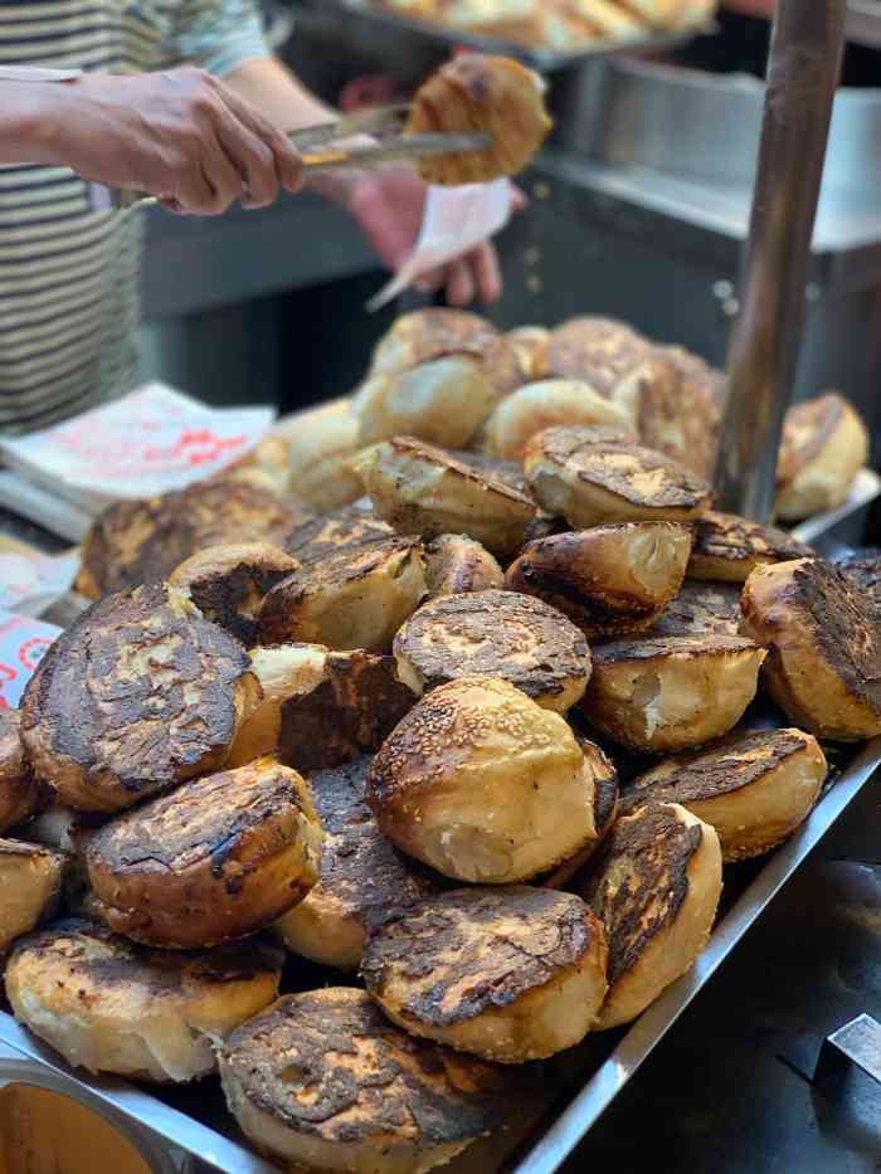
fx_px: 1764
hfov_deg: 28.0
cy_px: 587
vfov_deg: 36.8
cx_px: 440
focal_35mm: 52
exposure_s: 1/120
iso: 100
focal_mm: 6
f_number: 2.4
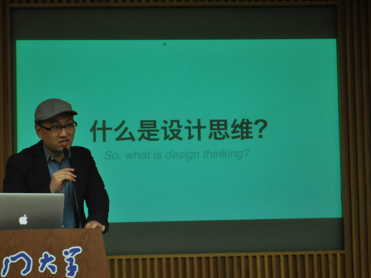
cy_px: 143
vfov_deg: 16.1
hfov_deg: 21.2
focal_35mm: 92
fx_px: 986
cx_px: 130
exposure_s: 1/30
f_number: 5.3
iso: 800
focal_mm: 46
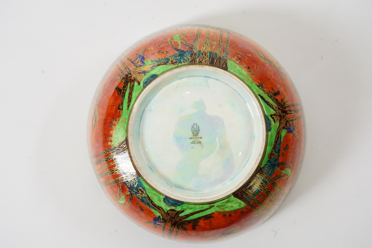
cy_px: 124
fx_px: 630
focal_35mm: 61
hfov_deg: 32.9
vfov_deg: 22.3
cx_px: 186
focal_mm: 61
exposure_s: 1/125
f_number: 13
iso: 1250
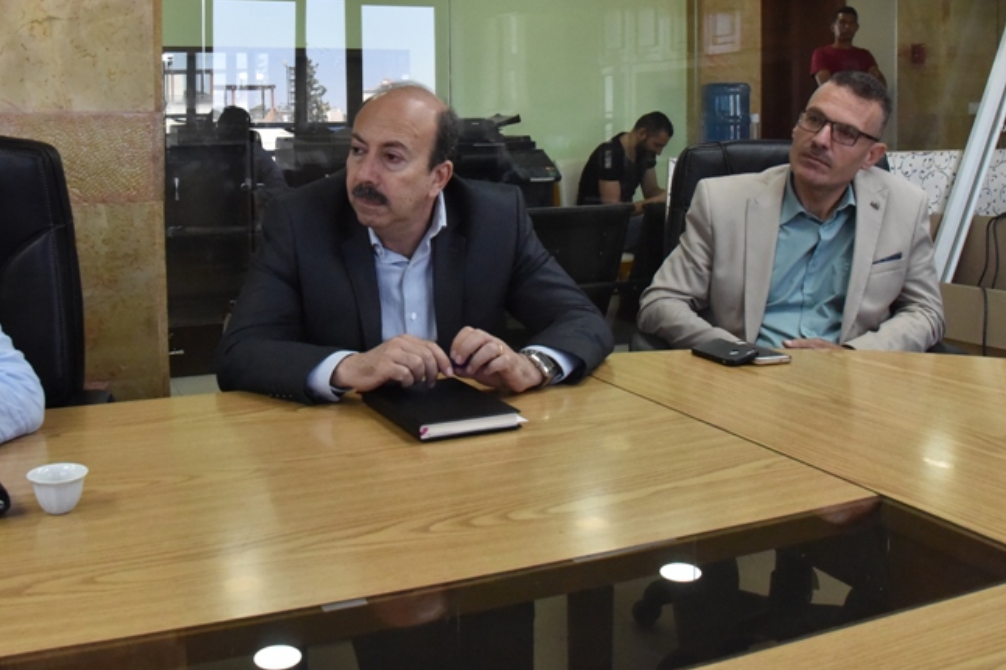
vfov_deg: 34.5
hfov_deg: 50.4
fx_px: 1062
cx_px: 403
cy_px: 194
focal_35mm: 38
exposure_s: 1/320
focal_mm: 24
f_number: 9
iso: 3200
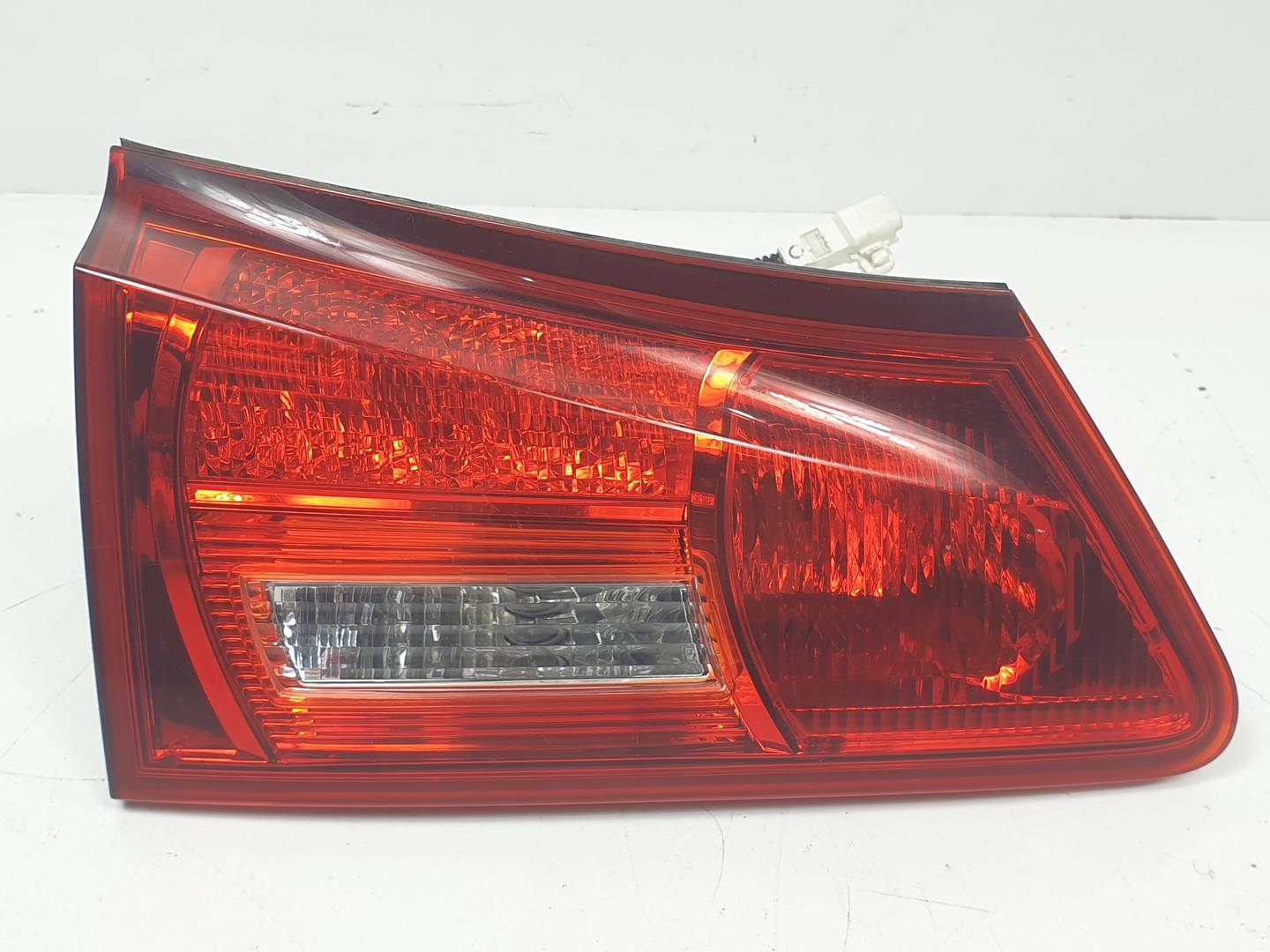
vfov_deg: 53.1
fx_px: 954
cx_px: 635
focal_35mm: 26
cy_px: 476
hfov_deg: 67.3
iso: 50
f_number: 2.4
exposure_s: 1/164
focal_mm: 4.3
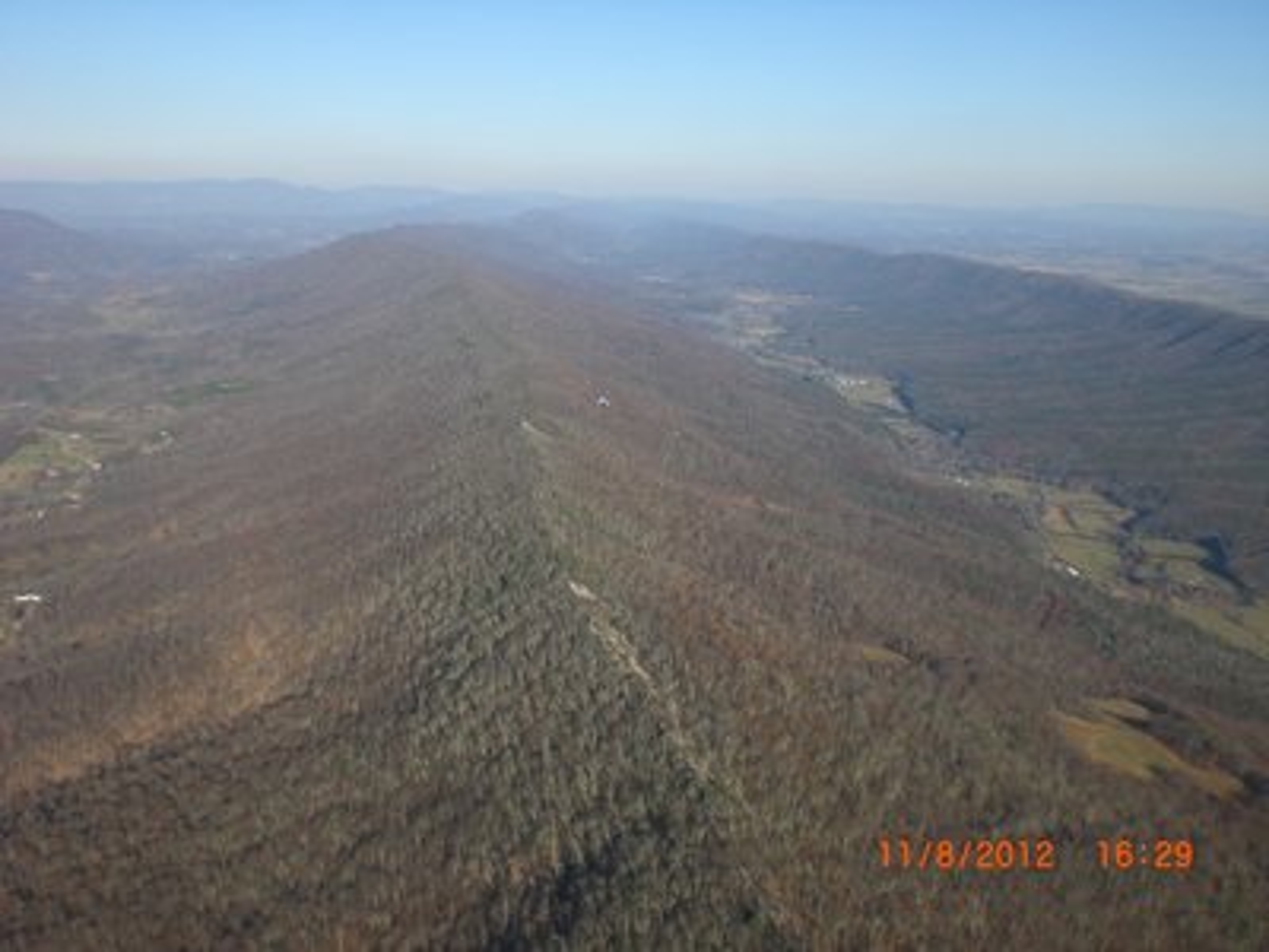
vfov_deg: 37.7
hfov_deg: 49.0
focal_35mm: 38
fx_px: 1393
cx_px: 634
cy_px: 476
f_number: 4.4
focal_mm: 6.3
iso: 50
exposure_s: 1/400
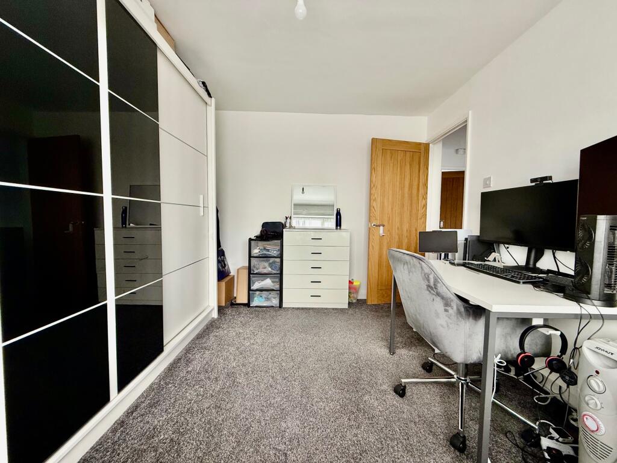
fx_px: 250
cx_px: 308
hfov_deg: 102.1
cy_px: 232
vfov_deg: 85.7
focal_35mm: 14
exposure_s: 1/99
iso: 160
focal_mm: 2.22
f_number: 2.2
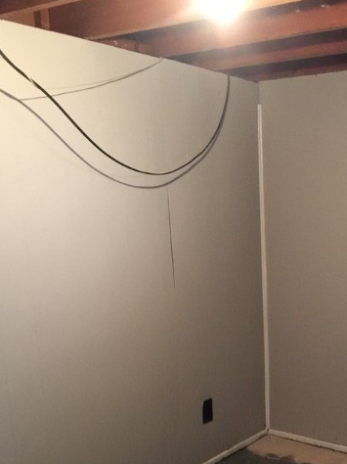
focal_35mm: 47
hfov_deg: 30.2
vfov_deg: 39.2
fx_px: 629
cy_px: 355
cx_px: 272
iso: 80
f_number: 2.2
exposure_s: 1/4
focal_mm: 4.15
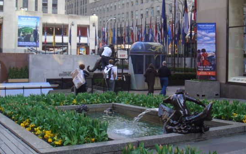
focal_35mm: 50
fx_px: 335
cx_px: 138
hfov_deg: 40.2
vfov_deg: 25.8
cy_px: 57
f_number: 4
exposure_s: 1/80
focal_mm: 4.8
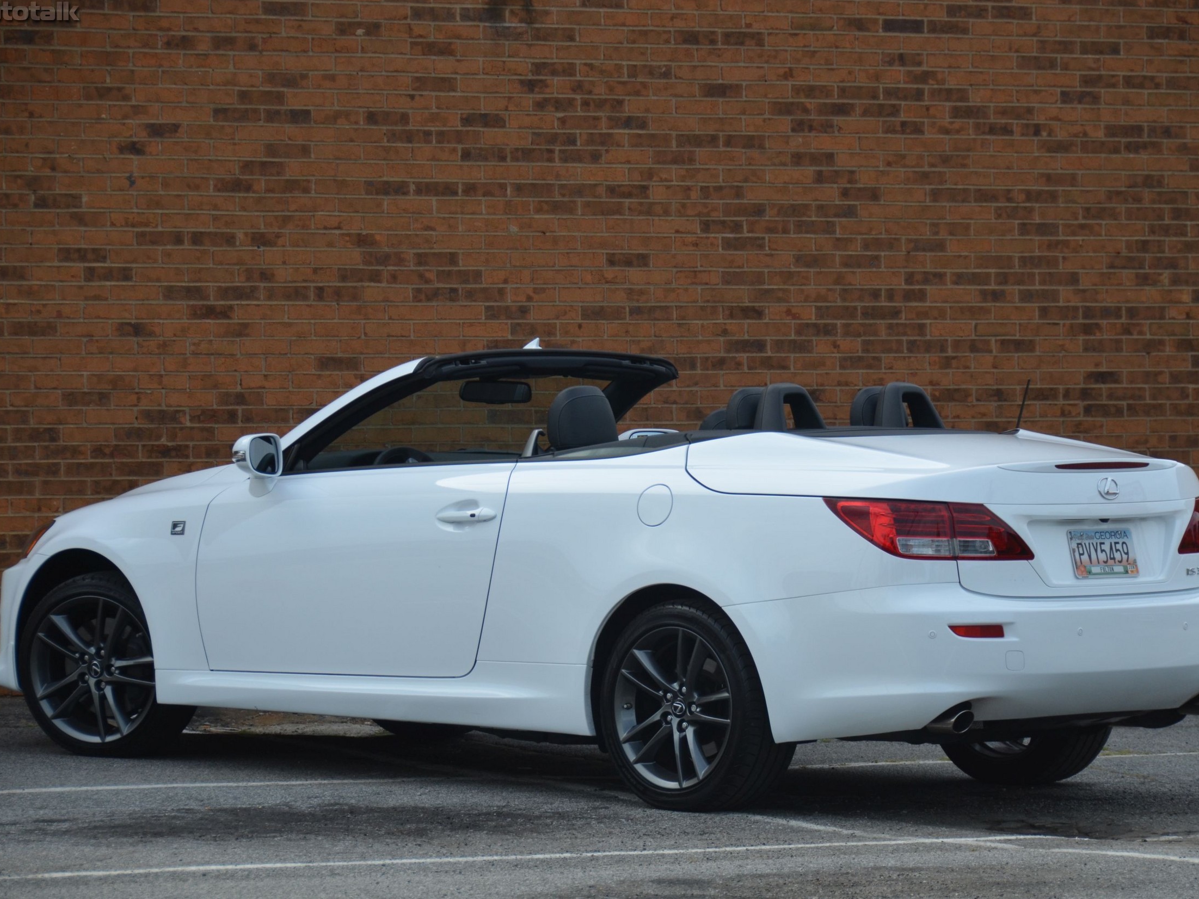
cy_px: 450
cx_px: 638
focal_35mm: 172
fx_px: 5941
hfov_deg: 11.5
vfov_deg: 8.7
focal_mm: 105
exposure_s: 1/1250
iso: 400
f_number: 5.3
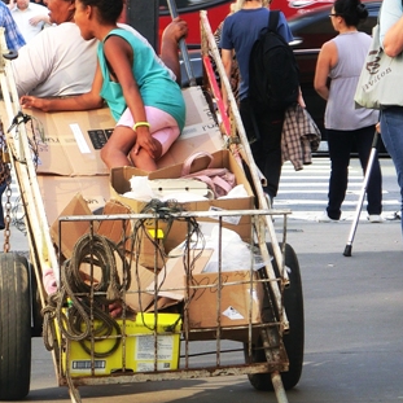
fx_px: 5743
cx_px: 61
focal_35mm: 436
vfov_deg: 4.0
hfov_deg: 4.0
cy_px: 181
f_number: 5.7
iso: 125
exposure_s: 1/60
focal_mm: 42.54
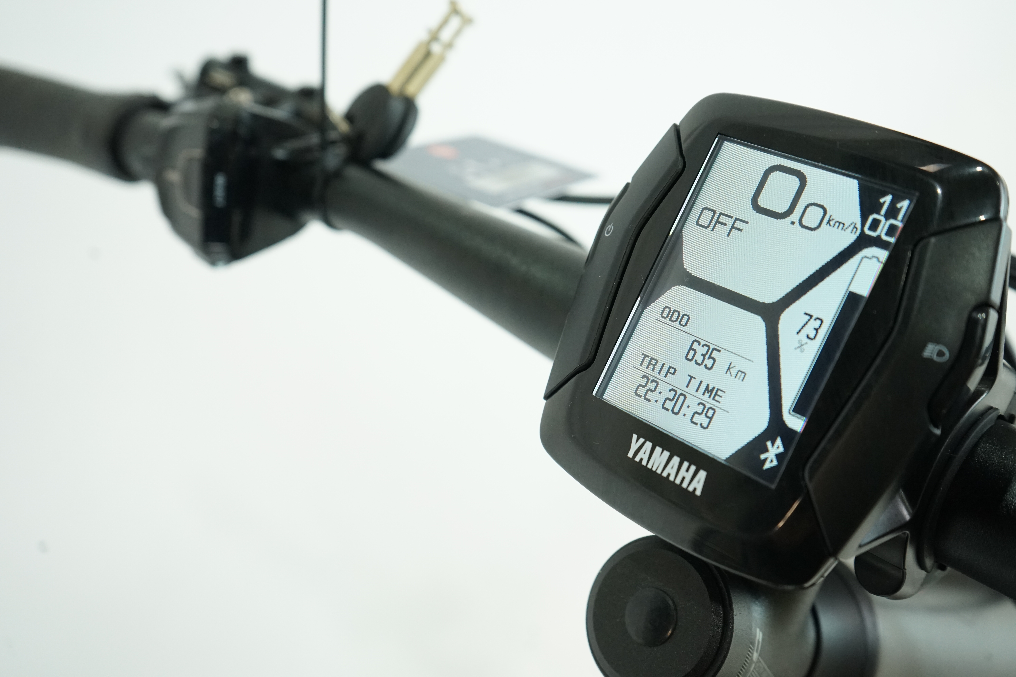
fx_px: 1072
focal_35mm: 38
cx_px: 508
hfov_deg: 50.7
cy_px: 338
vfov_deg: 35.1
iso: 2500
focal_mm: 38
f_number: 5.6
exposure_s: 1/200
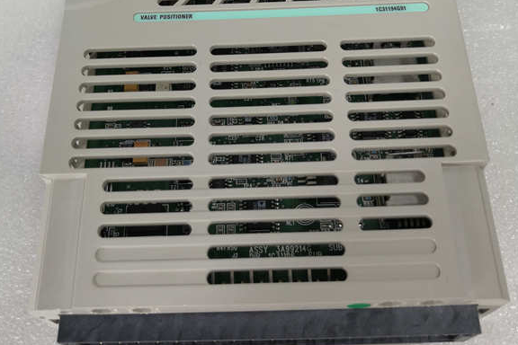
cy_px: 146
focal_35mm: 39
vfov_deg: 34.1
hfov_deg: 49.5
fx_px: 561
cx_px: 252
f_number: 1.8
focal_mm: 3.95
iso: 80
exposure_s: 1/50
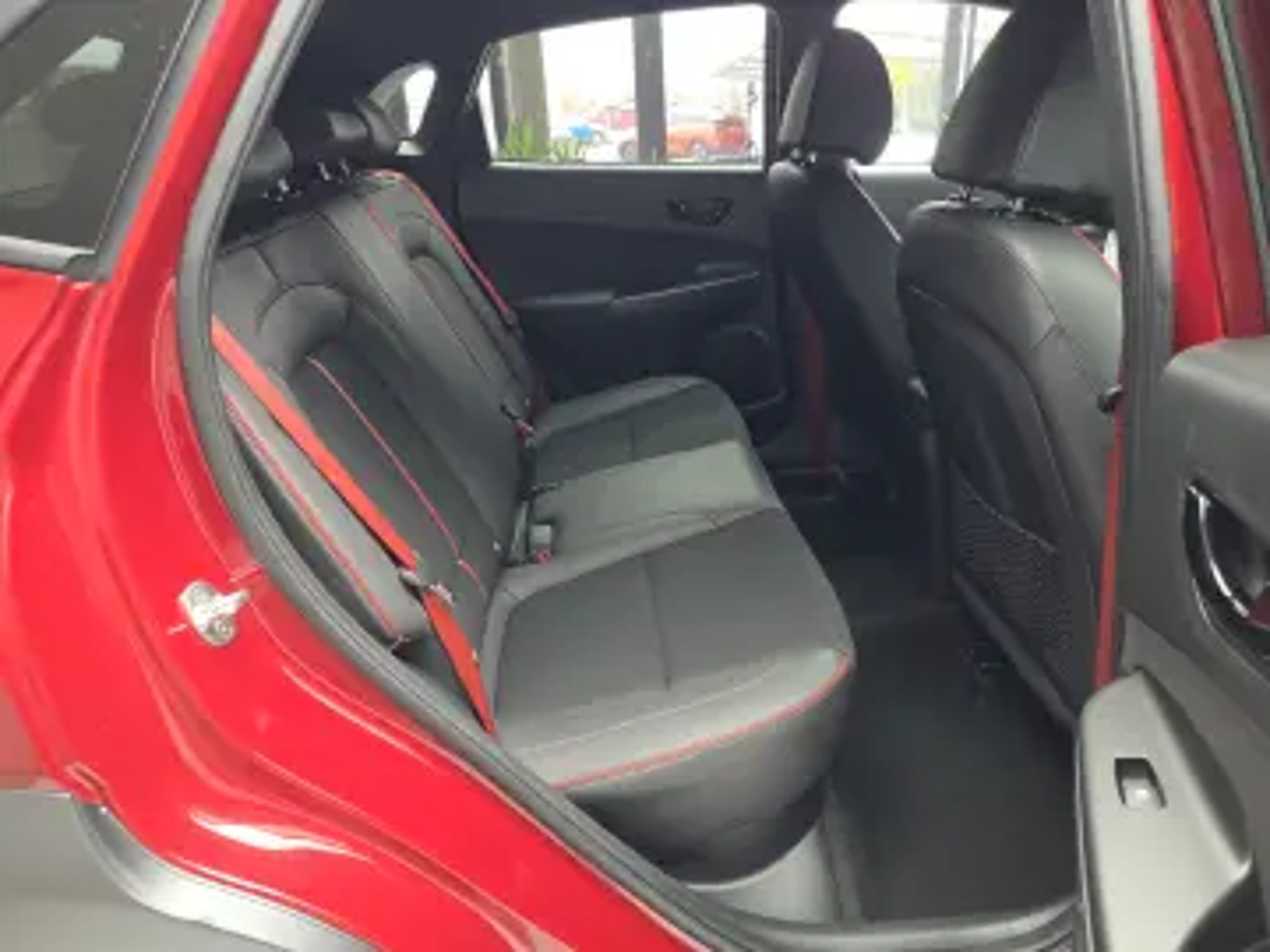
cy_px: 476
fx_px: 844
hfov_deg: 73.9
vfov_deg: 58.9
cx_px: 635
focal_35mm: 23
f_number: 1.7
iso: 320
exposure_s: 1/100
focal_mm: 6.25
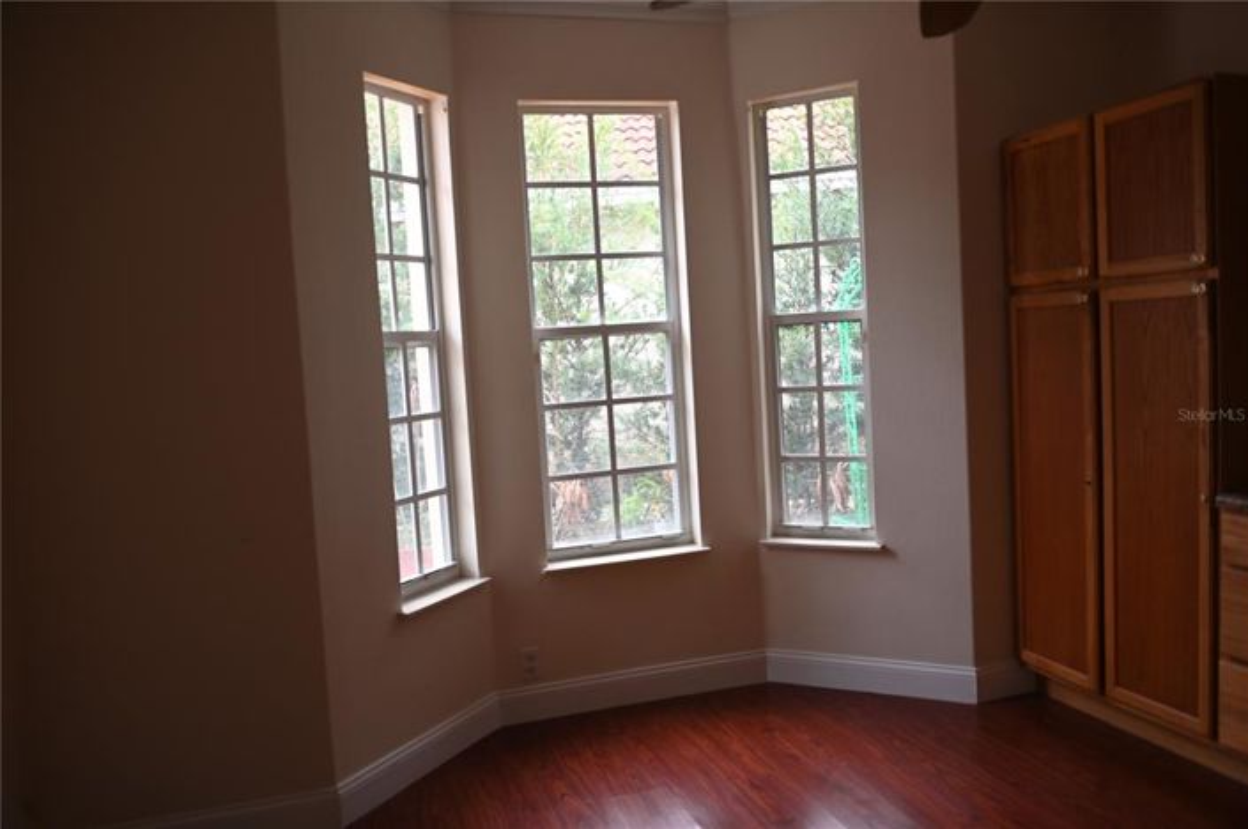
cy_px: 414
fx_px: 969
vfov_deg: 46.3
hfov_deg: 65.5
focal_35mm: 28
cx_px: 624
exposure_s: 1/30
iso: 200
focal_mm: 28
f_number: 3.5
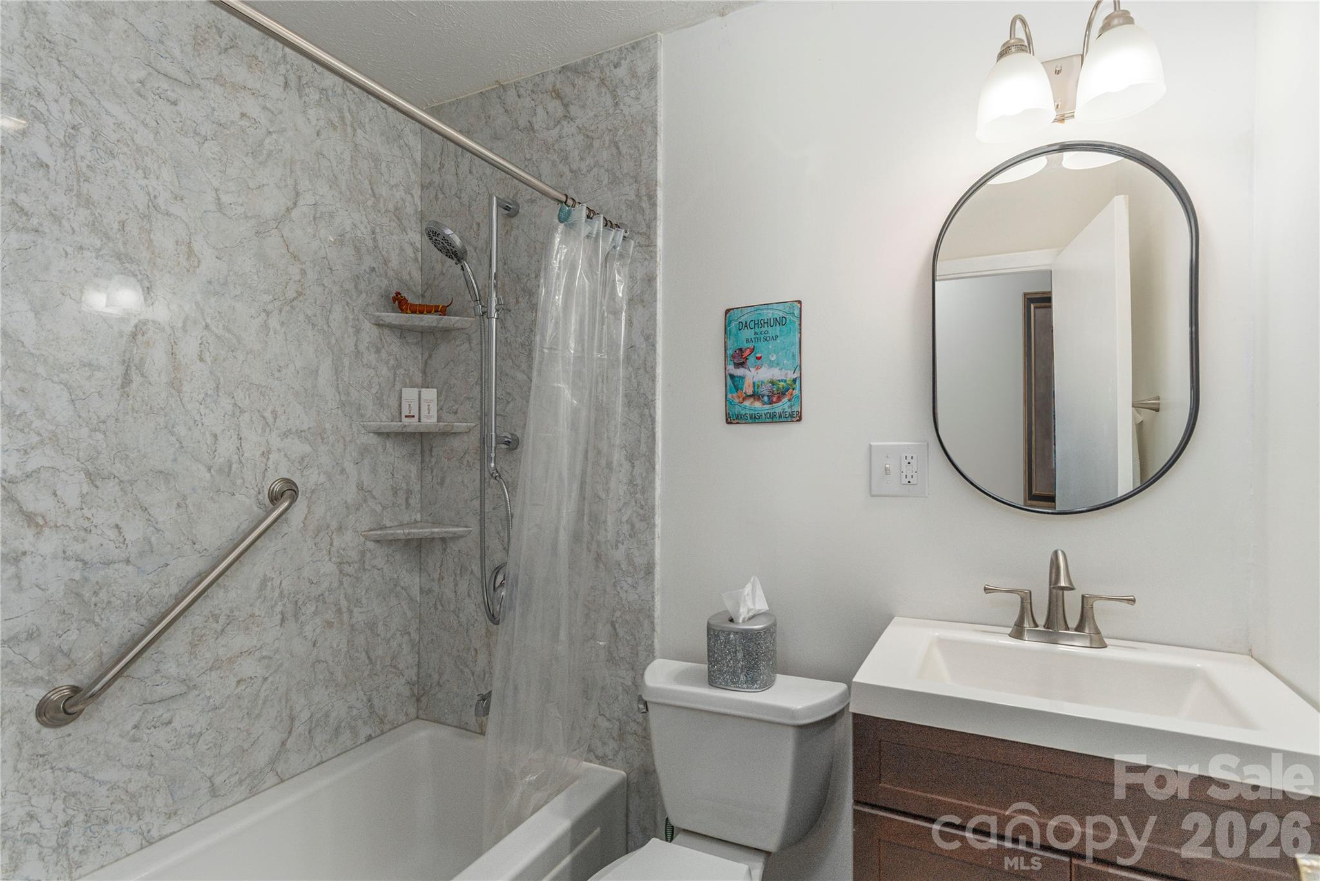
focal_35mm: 17
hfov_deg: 93.3
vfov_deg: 70.5
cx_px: 660
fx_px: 624
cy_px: 440
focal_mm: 17
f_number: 7.1
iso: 320
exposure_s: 1/200
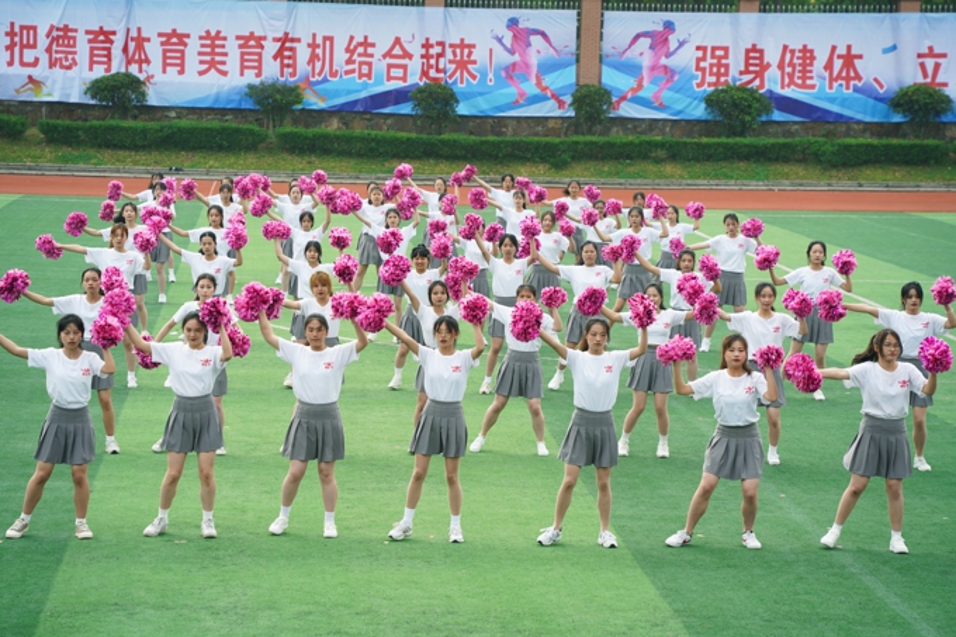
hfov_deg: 14.7
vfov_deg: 9.8
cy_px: 318
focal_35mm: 140
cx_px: 478
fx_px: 3717
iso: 100
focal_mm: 140
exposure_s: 1/250
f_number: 5.6
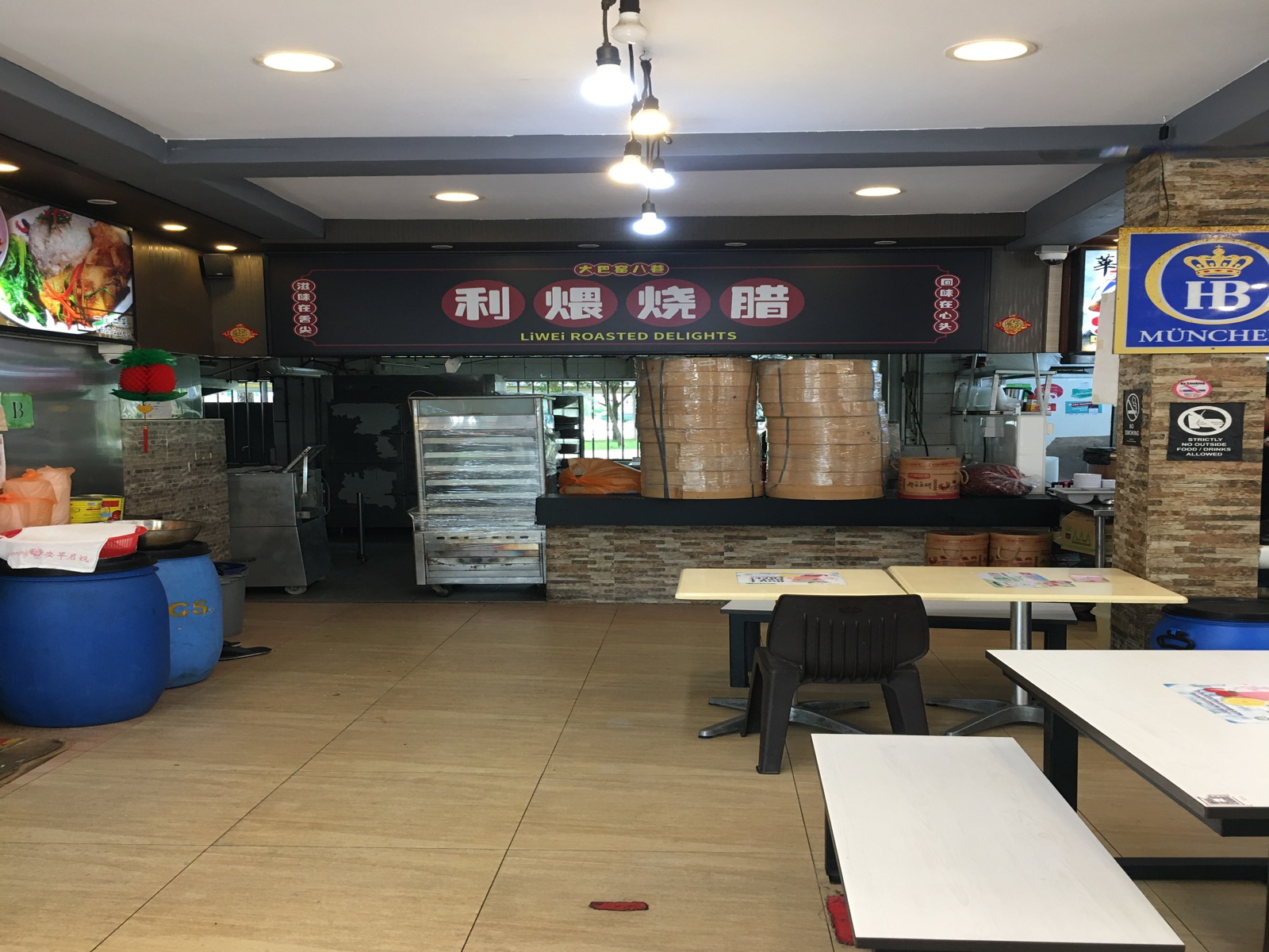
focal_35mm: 29
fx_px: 1063
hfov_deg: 61.7
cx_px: 634
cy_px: 476
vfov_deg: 48.2
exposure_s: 1/33
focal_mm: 4.15
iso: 40
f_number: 2.2
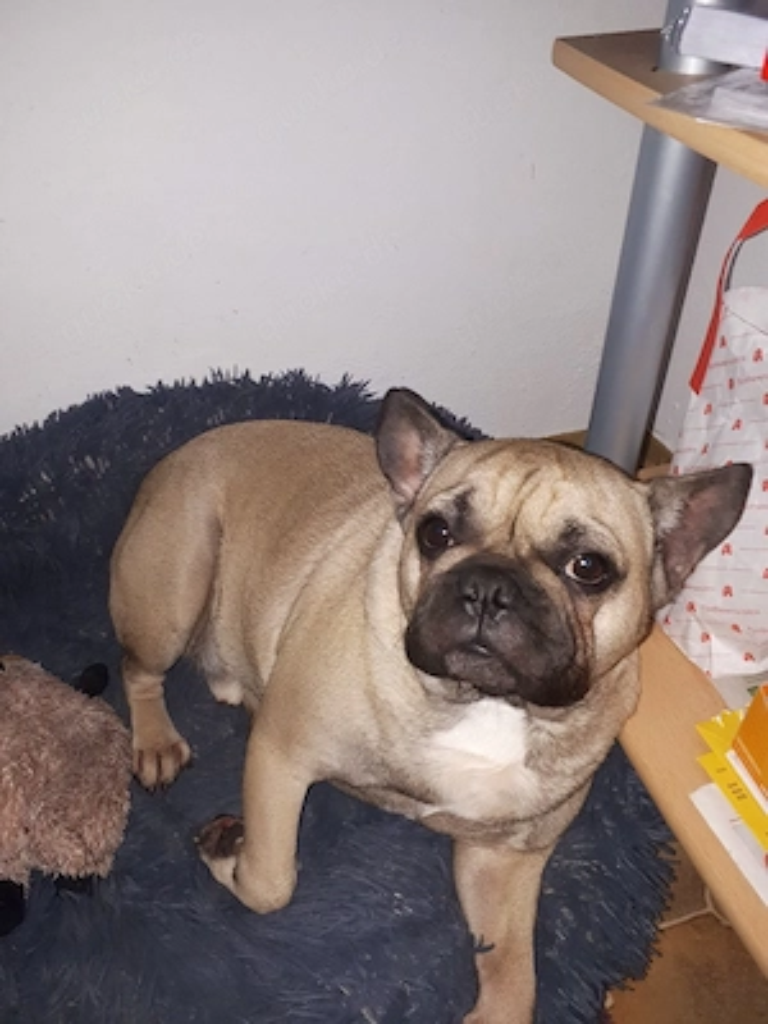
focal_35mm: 27
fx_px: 799
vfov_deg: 65.3
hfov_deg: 51.4
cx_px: 384
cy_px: 512
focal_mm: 3.6
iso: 100
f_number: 1.9
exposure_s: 1/33
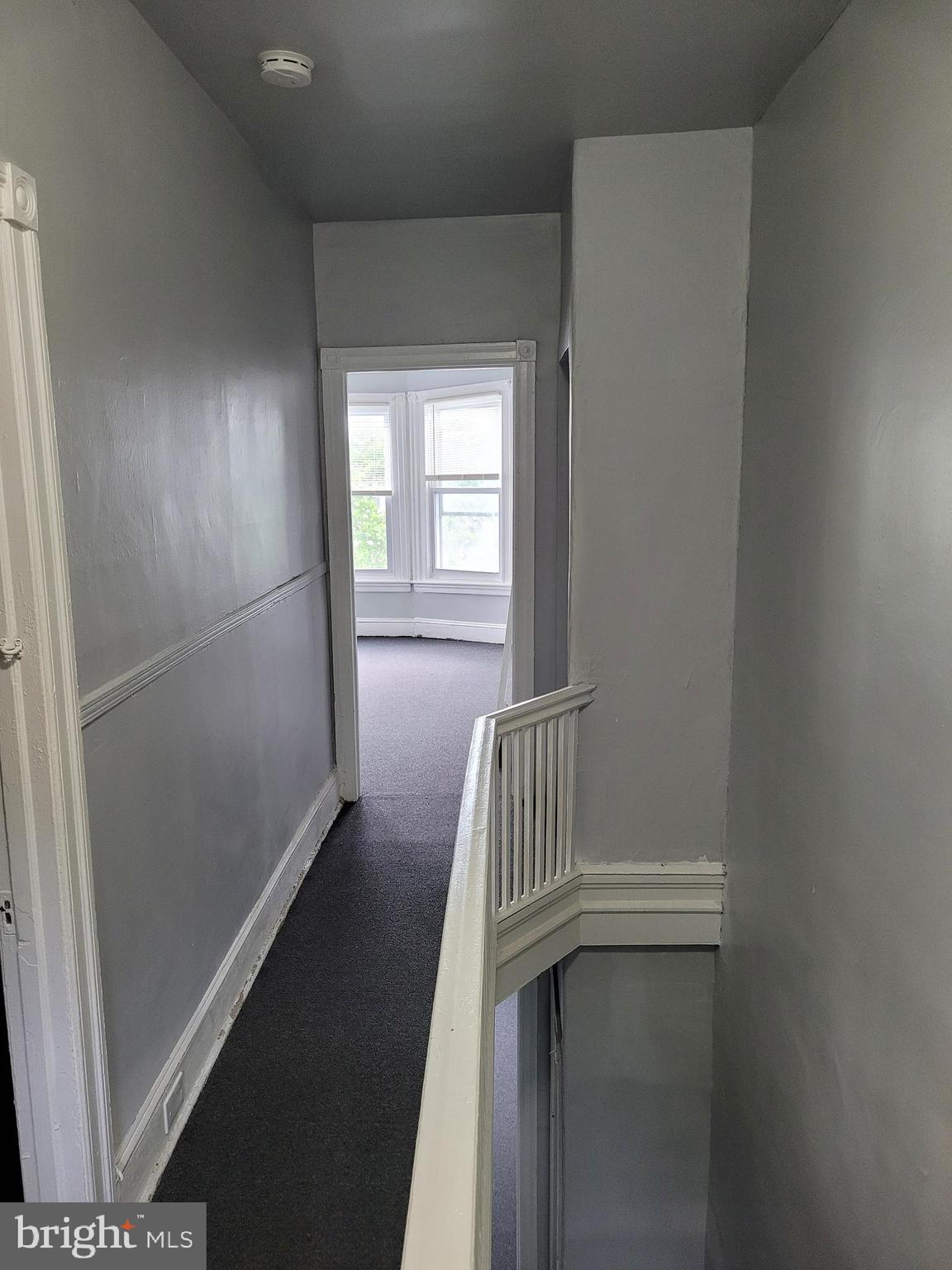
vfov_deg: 67.3
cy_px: 635
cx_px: 476
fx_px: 953
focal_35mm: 26
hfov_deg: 53.1
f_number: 1.8
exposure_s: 1/120
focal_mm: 5.4
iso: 320
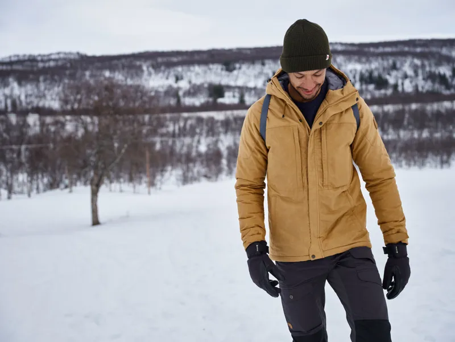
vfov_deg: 30.3
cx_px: 228
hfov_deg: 39.7
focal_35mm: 48
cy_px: 171
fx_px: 631
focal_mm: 60.7
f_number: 4
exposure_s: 1/800
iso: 125
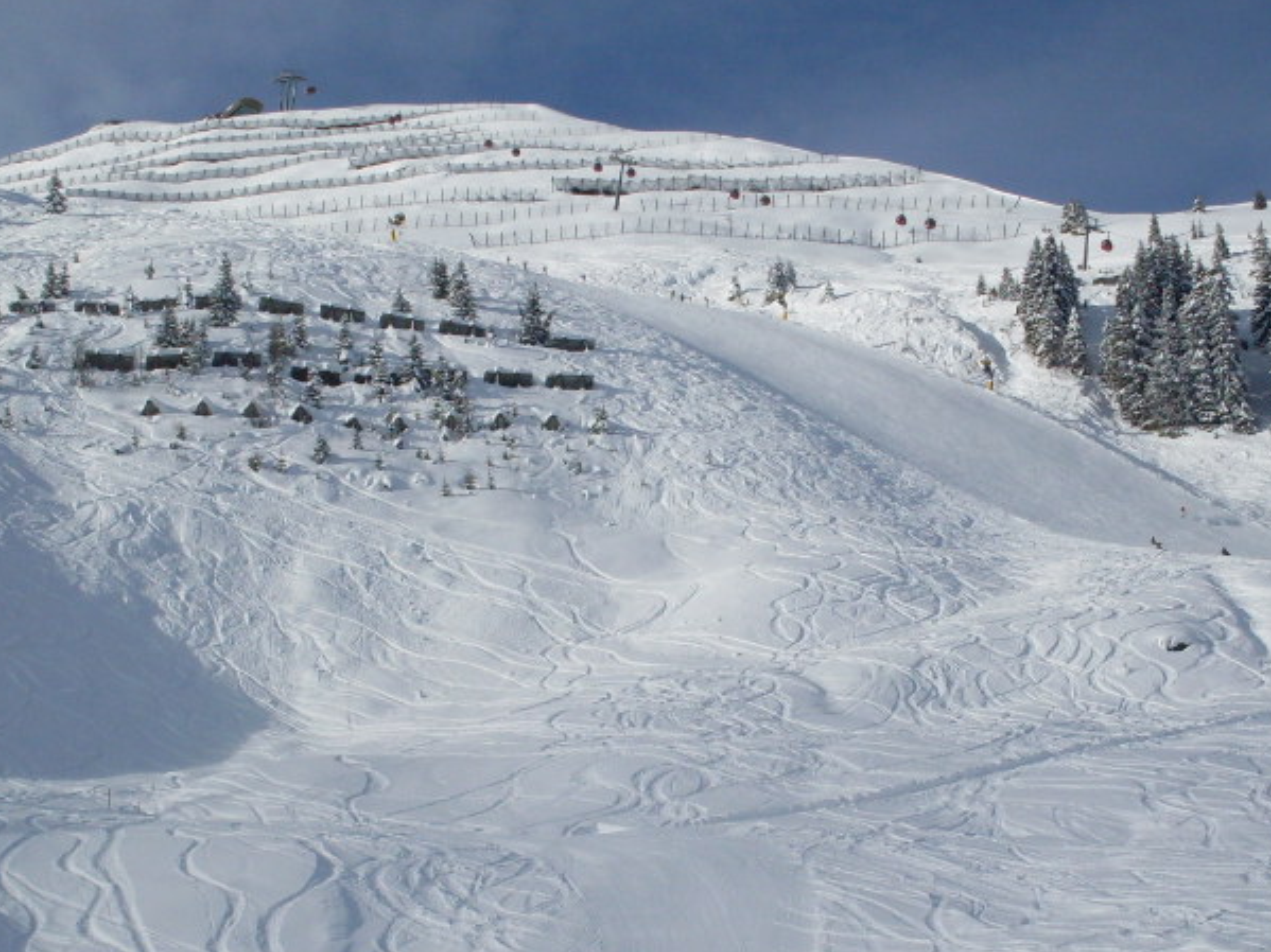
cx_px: 654
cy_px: 670
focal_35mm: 65
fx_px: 2386
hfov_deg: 29.8
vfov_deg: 22.4
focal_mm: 6.3
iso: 80
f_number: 8.4
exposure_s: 1/750
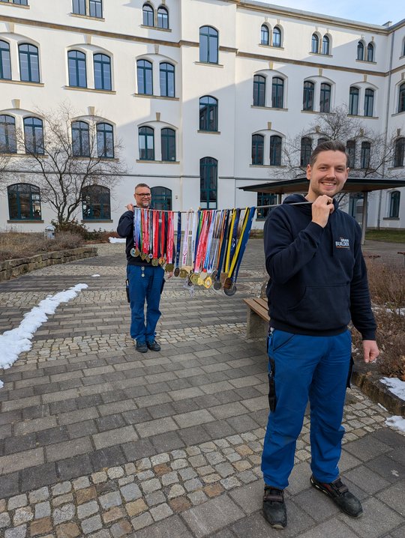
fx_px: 374
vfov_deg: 71.5
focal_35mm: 24
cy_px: 269
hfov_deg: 56.9
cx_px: 202
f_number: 1.85
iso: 37
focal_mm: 6.81
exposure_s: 1/721
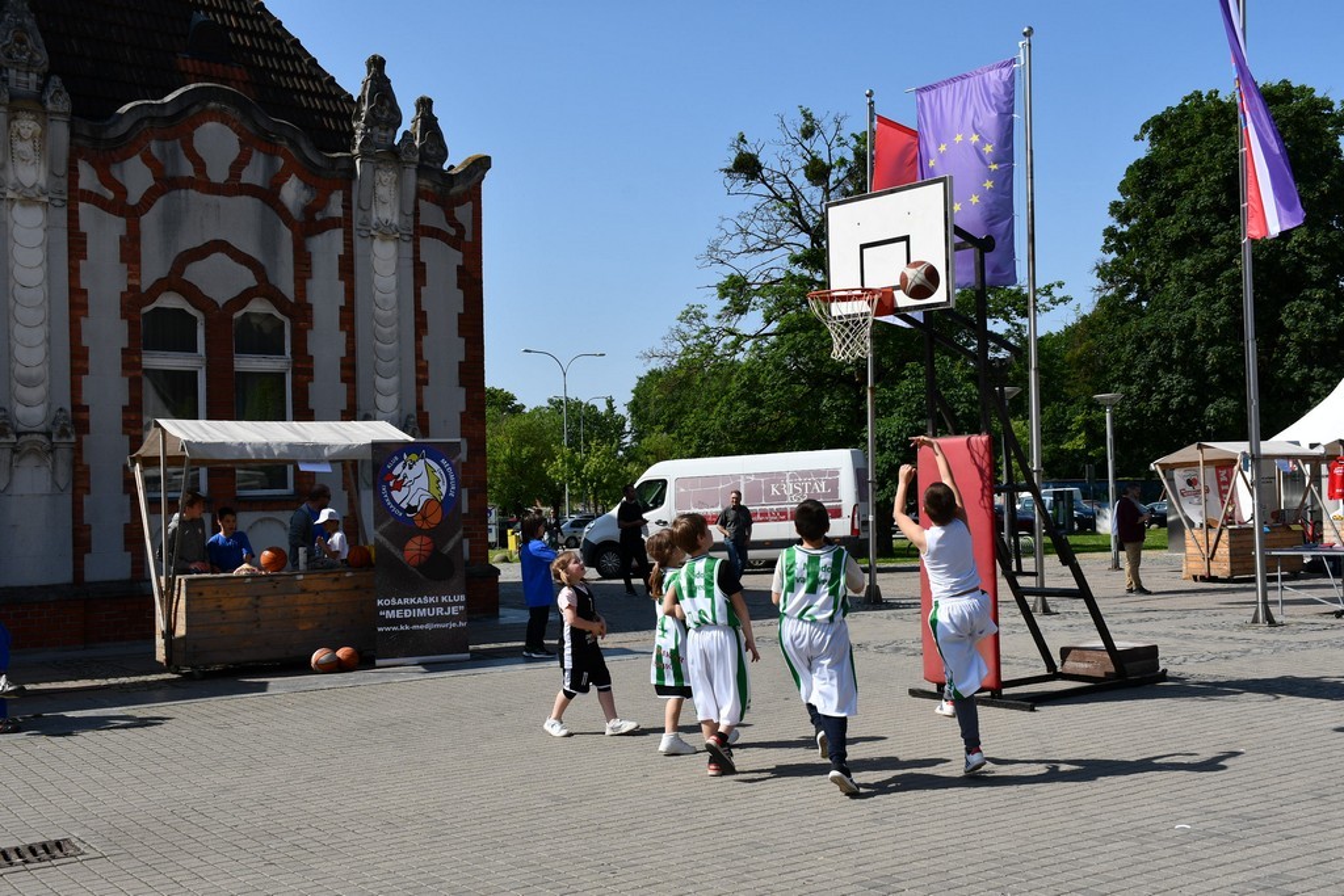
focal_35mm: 39
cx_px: 672
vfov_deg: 34.2
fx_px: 1456
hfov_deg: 49.5
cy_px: 448
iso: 100
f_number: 9
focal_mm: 26
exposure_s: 1/320
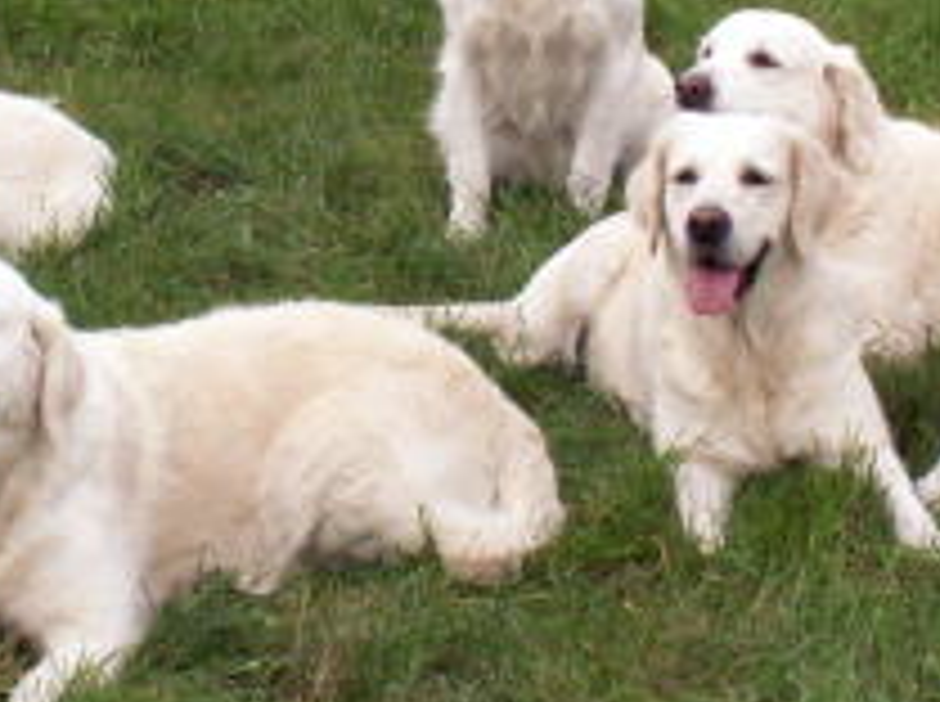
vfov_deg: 8.3
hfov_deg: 11.1
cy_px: -4
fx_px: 4825
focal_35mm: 178
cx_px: 157
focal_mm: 9.72
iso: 50
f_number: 6.3
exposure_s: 1/125
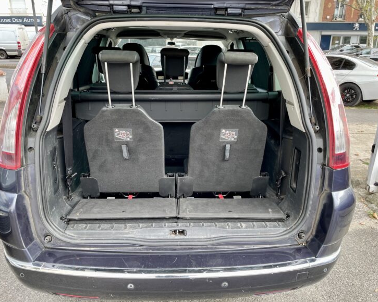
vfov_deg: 51.5
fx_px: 313
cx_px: 181
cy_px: 153
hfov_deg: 62.2
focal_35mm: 28
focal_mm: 4.2
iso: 40
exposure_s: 1/121
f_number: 1.6
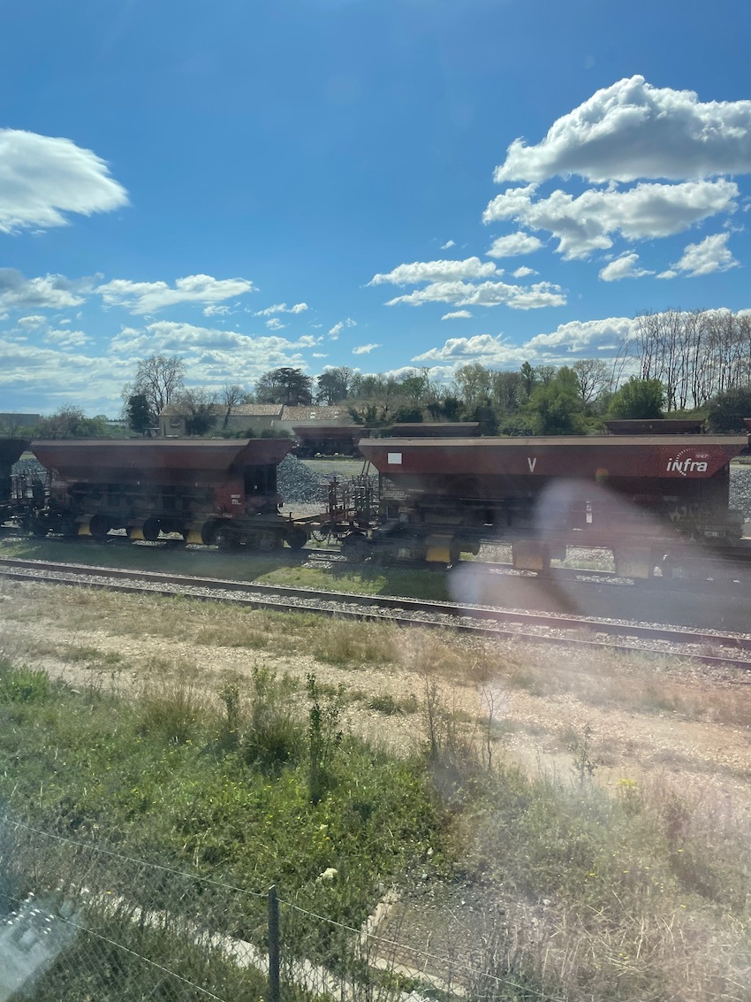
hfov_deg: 53.1
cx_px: 376
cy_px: 501
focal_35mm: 26
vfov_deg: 67.3
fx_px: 752
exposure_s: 1/2304
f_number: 1.6
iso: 32
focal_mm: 4.2
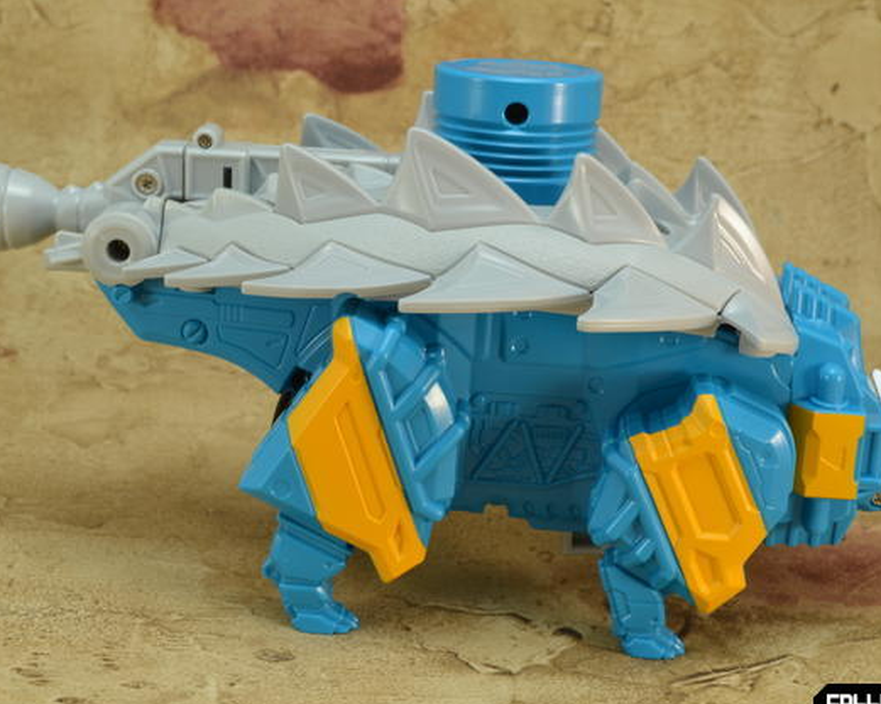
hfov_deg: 25.1
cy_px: 355
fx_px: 1980
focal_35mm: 76
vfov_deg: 20.1
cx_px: 441
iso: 320
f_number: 14
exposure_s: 1/10
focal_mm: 44
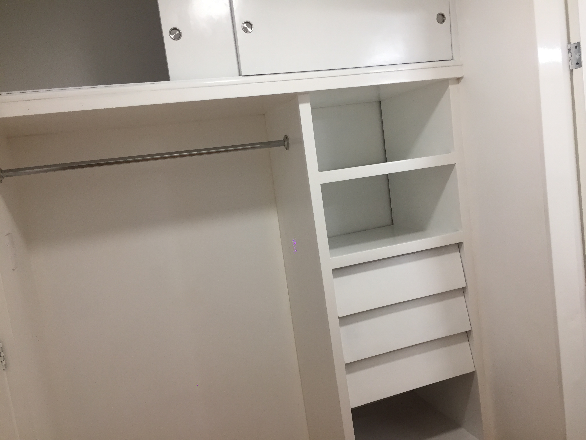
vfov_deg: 48.2
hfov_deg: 61.7
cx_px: 293
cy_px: 220
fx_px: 491
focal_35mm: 29
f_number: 2.2
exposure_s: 1/30
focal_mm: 4.15
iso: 32
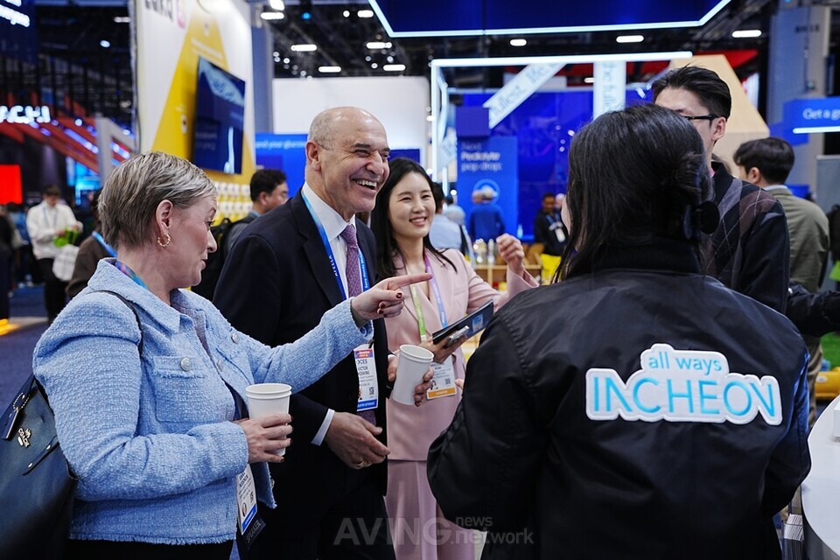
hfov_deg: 45.4
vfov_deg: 31.2
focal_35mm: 43
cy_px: 280
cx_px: 420
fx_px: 1003
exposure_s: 1/160
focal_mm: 43
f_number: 4.5
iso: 500
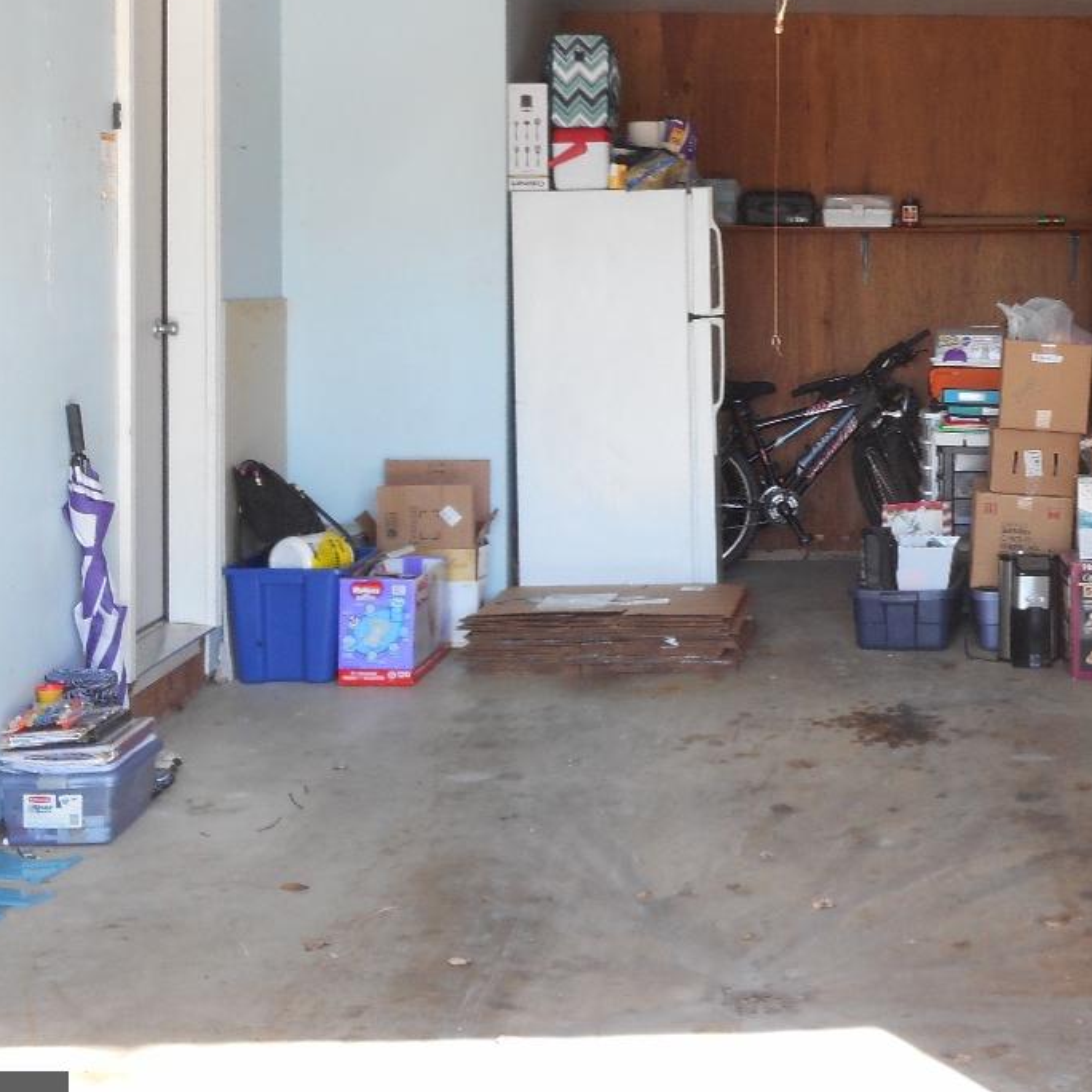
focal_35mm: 54
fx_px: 1927
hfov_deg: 30.5
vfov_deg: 31.2
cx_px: 939
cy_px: 300
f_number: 4
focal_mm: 5.2
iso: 80
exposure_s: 1/30
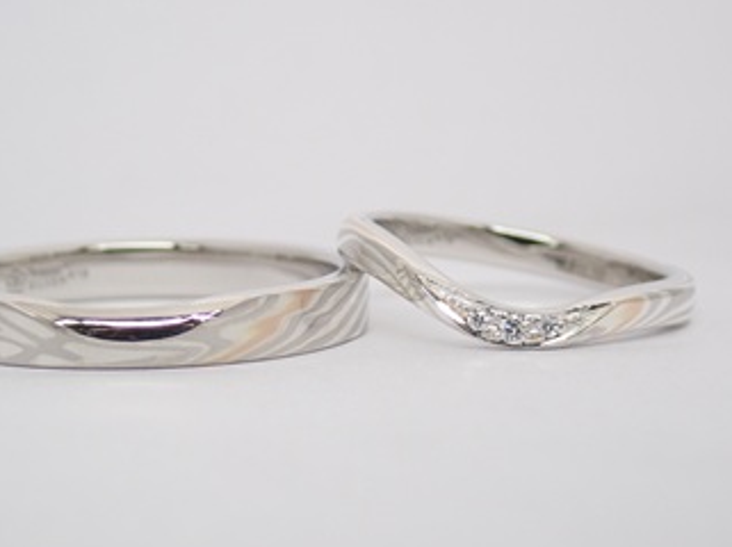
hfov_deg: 17.1
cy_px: 300
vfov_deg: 12.9
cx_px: 287
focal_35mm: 115
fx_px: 2429
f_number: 4.3
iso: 200
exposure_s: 1/100
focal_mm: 14.62
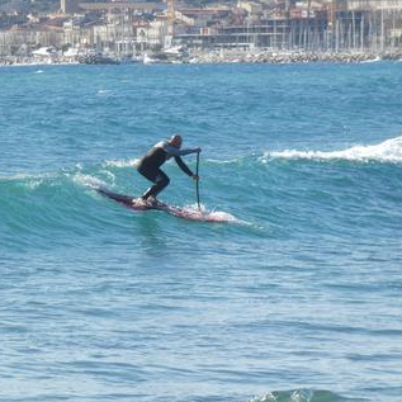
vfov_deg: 5.0
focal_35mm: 348
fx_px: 4572
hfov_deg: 5.0
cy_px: 171
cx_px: 200
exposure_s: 1/250
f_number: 5.6
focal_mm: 44.8
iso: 80
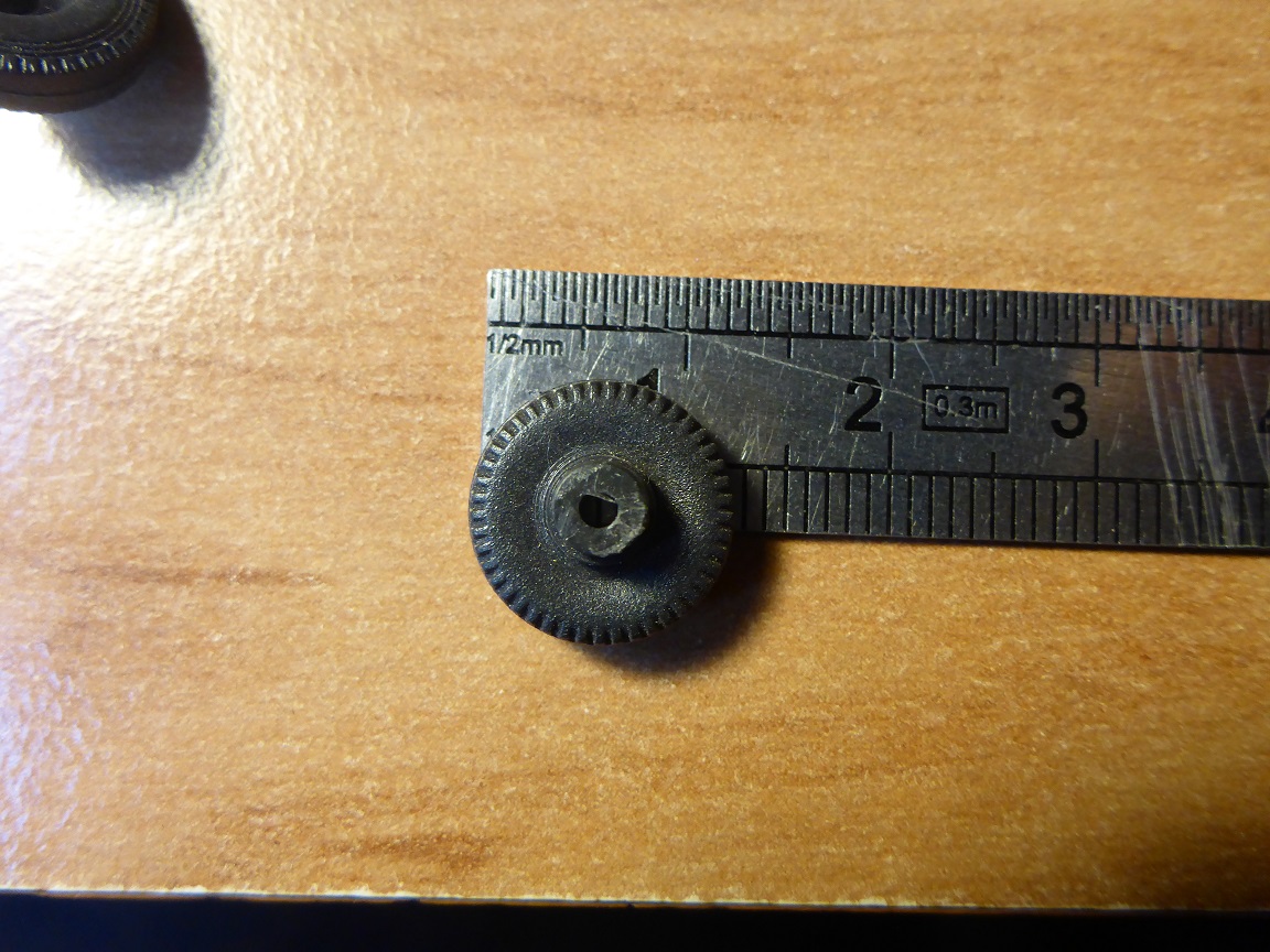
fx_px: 1027
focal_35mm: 28
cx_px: 635
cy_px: 476
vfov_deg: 49.7
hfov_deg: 63.4
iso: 400
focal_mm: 4.9
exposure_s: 1/60
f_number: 3.3
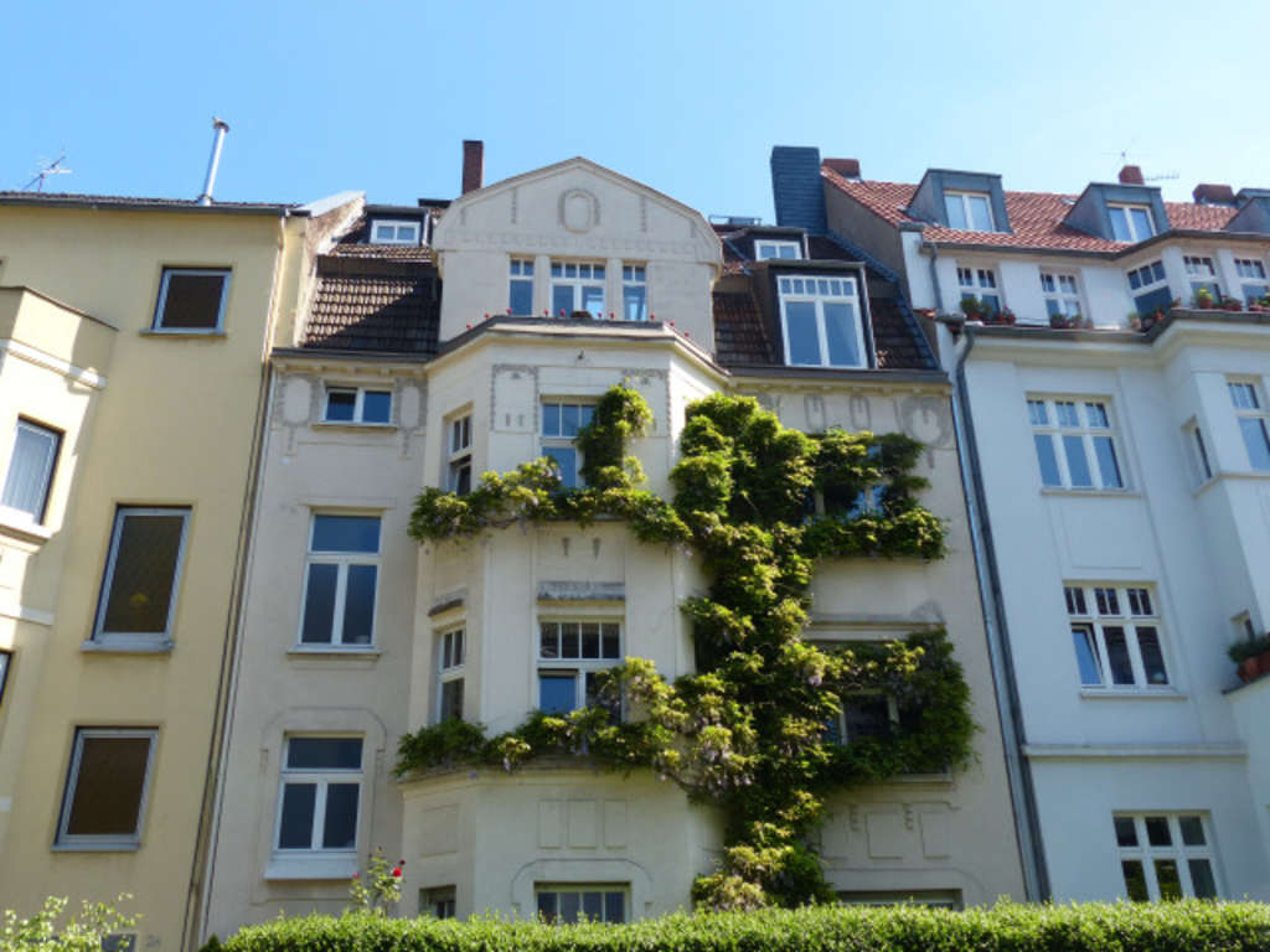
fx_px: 1101
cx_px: 635
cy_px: 476
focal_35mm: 30
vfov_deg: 46.8
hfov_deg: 60.0
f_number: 4
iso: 100
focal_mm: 5.5
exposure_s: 1/400
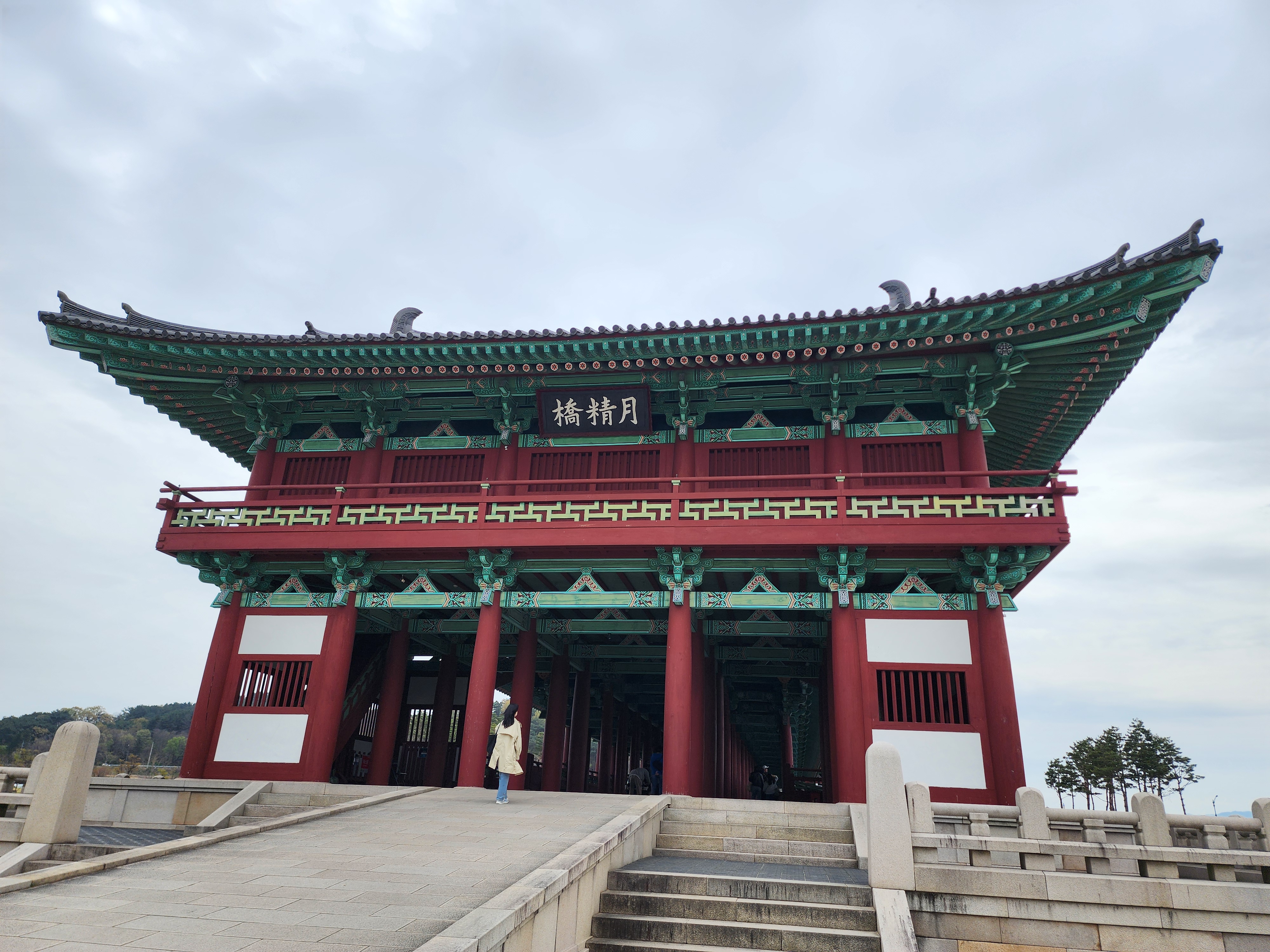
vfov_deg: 58.9
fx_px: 844
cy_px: 476
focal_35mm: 23
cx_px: 635
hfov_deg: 73.9
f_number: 1.8
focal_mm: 6.4
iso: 12
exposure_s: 1/1339
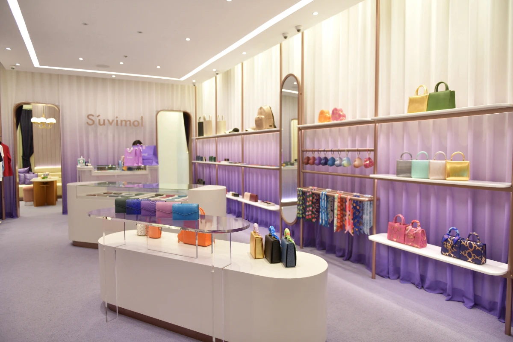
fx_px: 342
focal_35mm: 24
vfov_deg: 53.1
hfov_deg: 73.7
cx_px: 256
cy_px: 171
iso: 500
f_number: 2.8
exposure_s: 1/80
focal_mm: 24
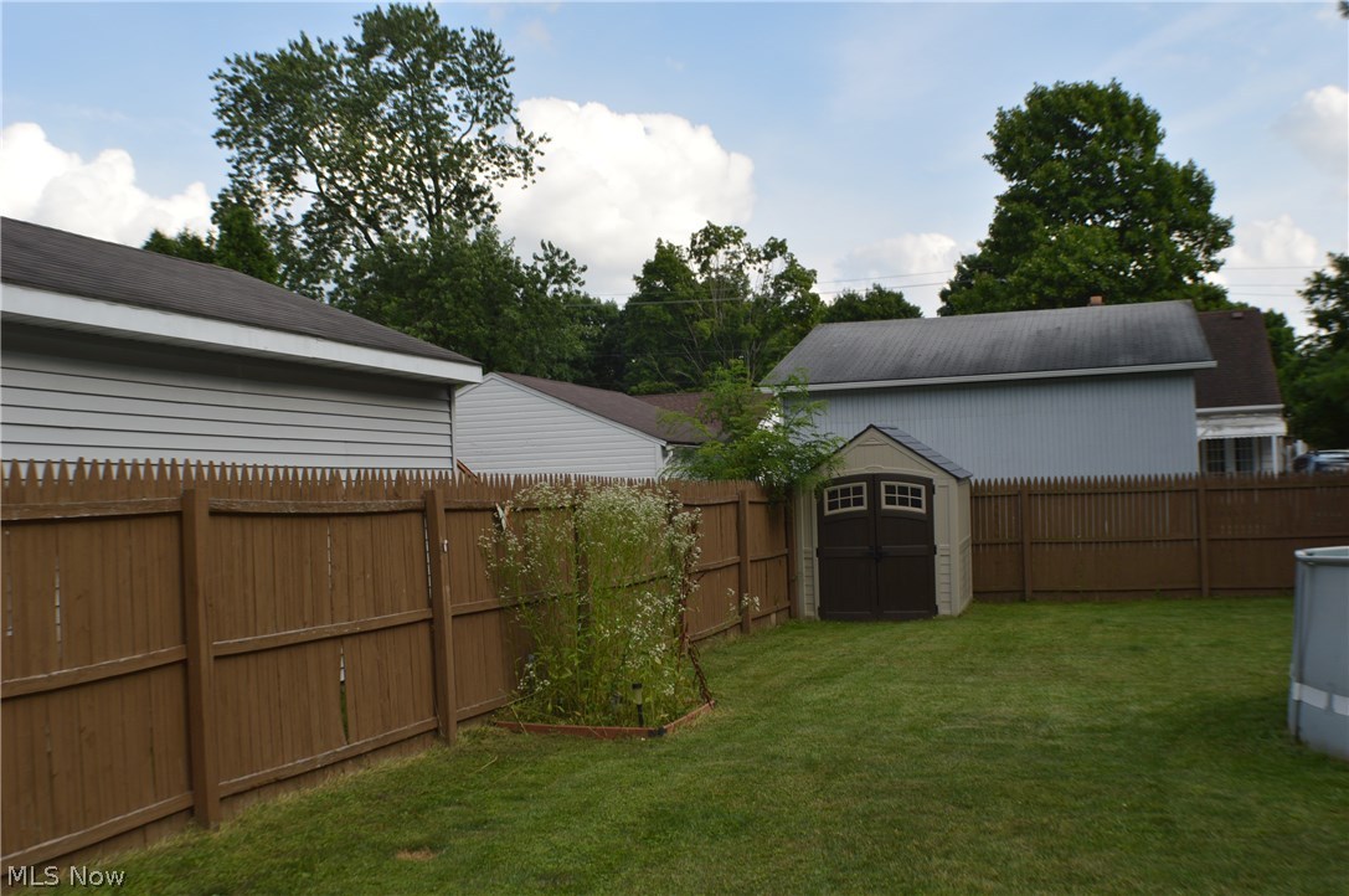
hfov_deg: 41.2
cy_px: 448
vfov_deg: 28.0
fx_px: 1796
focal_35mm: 48
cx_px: 674
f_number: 6.3
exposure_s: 1/200
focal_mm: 32
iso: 100
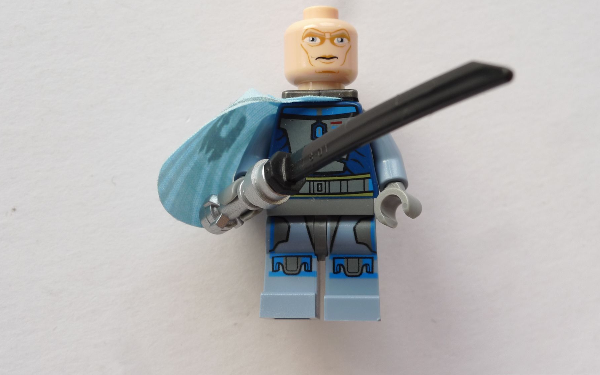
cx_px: 302
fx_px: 719
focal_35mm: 44
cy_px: 162
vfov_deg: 29.2
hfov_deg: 45.3
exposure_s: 1/13
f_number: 4.5
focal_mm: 8.8
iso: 80
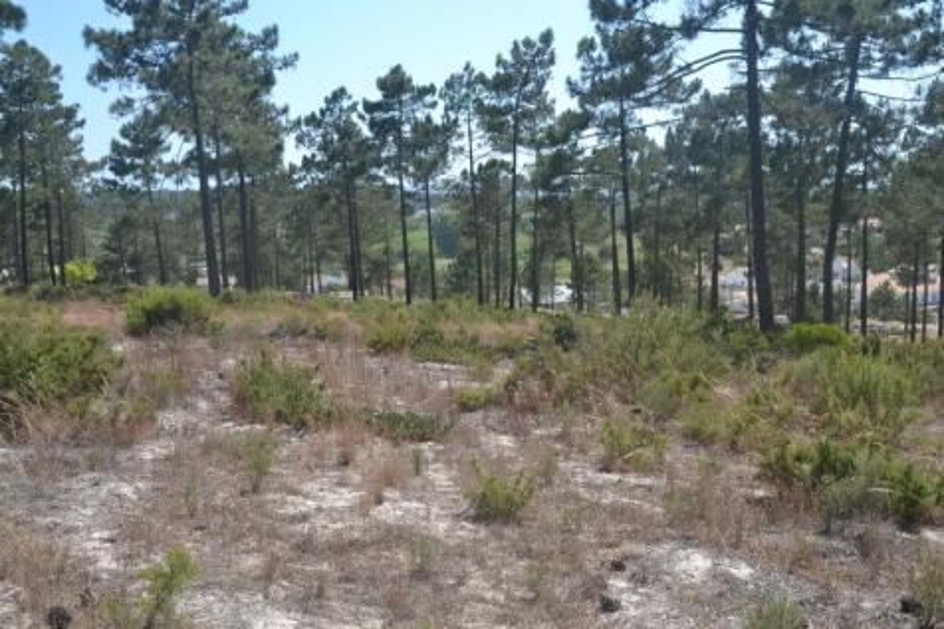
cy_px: 314
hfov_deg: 51.3
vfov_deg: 35.5
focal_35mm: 38
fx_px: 983
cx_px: 472
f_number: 8
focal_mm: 25
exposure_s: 1/160
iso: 100
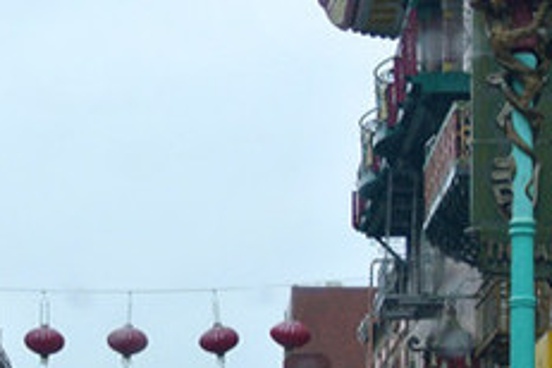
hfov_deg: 10.3
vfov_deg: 6.9
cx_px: 49
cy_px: 374
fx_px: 3051
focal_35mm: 199
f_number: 5
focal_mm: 21.9
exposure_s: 1/60
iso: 200
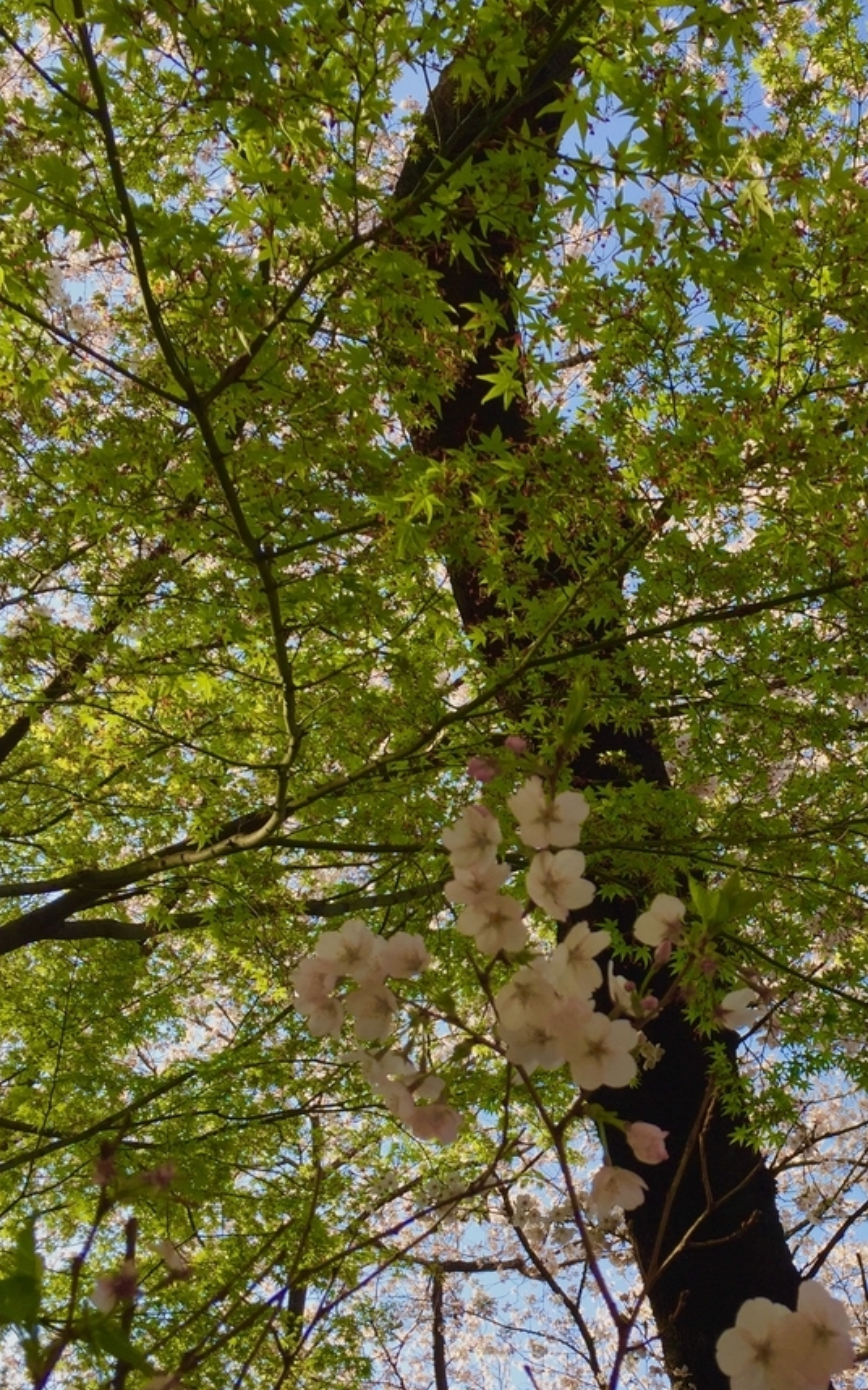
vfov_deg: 46.2
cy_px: 758
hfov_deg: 29.3
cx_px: 661
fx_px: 1628
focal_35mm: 43
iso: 32
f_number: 2.2
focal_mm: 4.15
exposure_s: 1/439
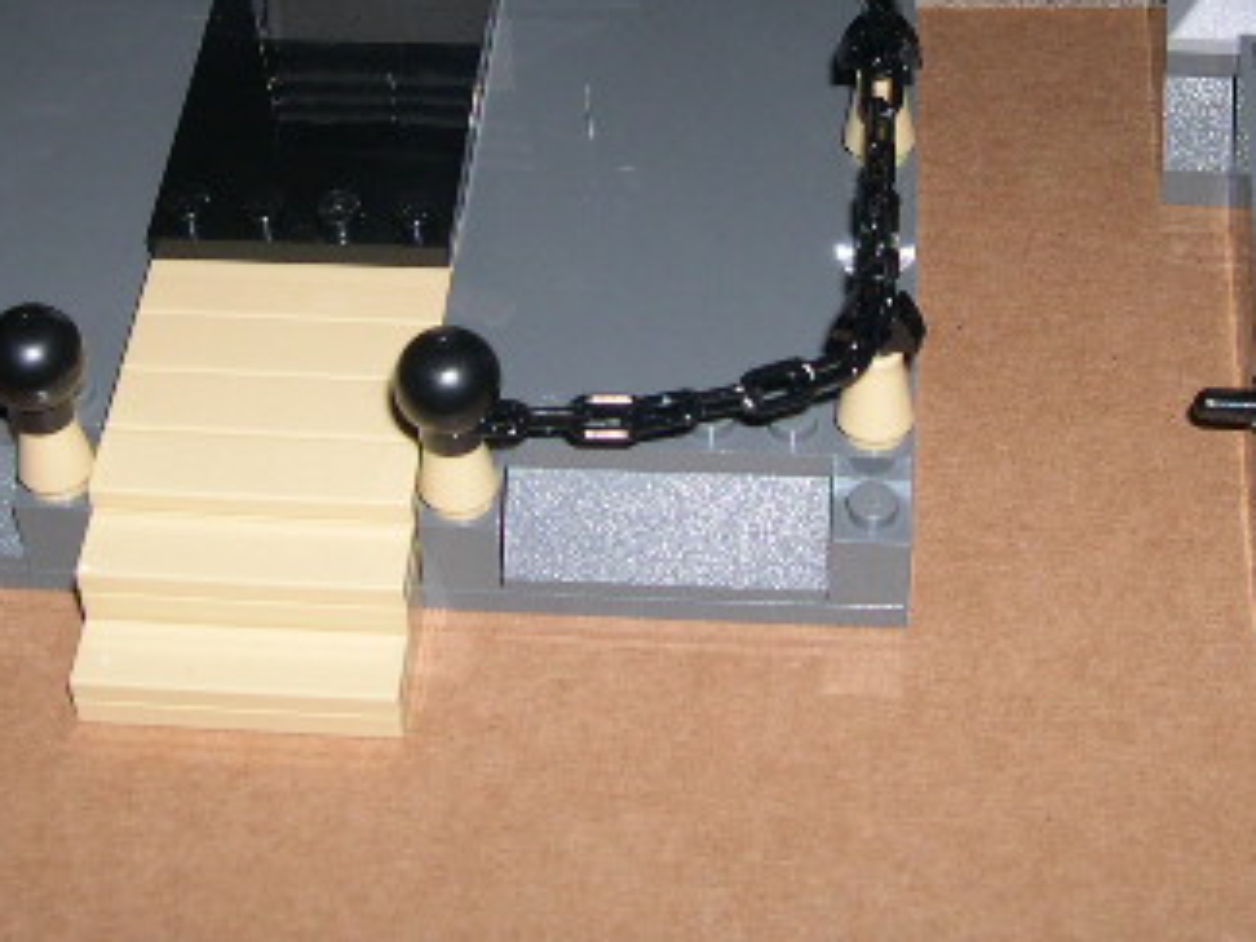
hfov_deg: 26.0
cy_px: 78
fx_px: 2721
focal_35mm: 75
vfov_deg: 19.3
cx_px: 671
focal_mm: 8
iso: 100
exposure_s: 1/60
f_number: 7.6
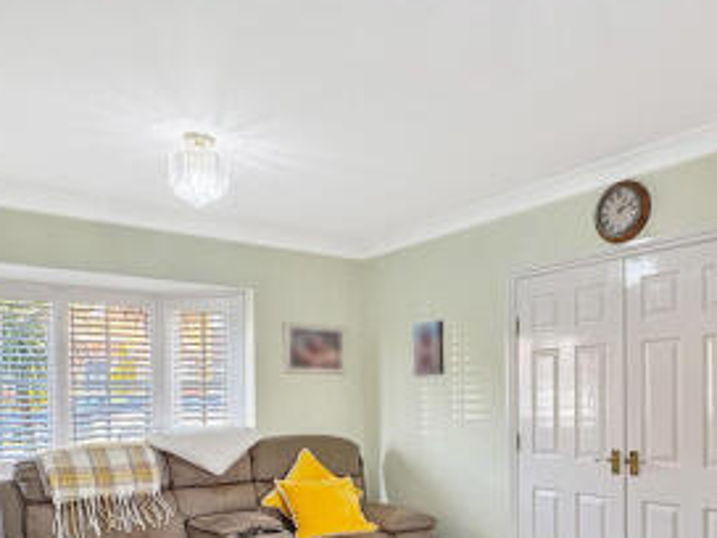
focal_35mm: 30
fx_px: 621
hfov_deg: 59.0
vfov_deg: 42.4
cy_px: 497
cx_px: 457
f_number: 2.2
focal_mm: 2.22
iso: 200
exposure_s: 1/100
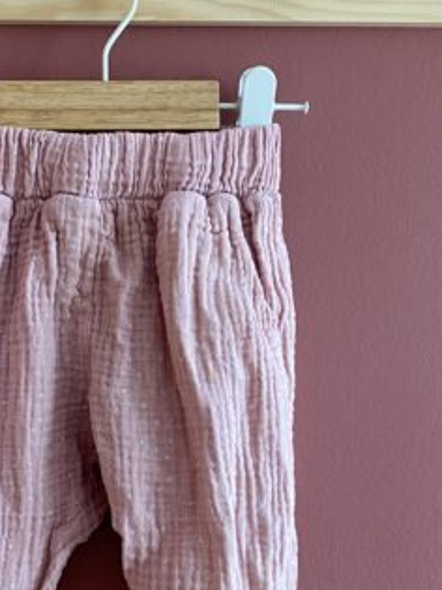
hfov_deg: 22.1
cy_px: 459
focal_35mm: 66
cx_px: 125
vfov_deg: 28.9
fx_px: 1124
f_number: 1.8
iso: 250
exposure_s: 1/50
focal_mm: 4.25
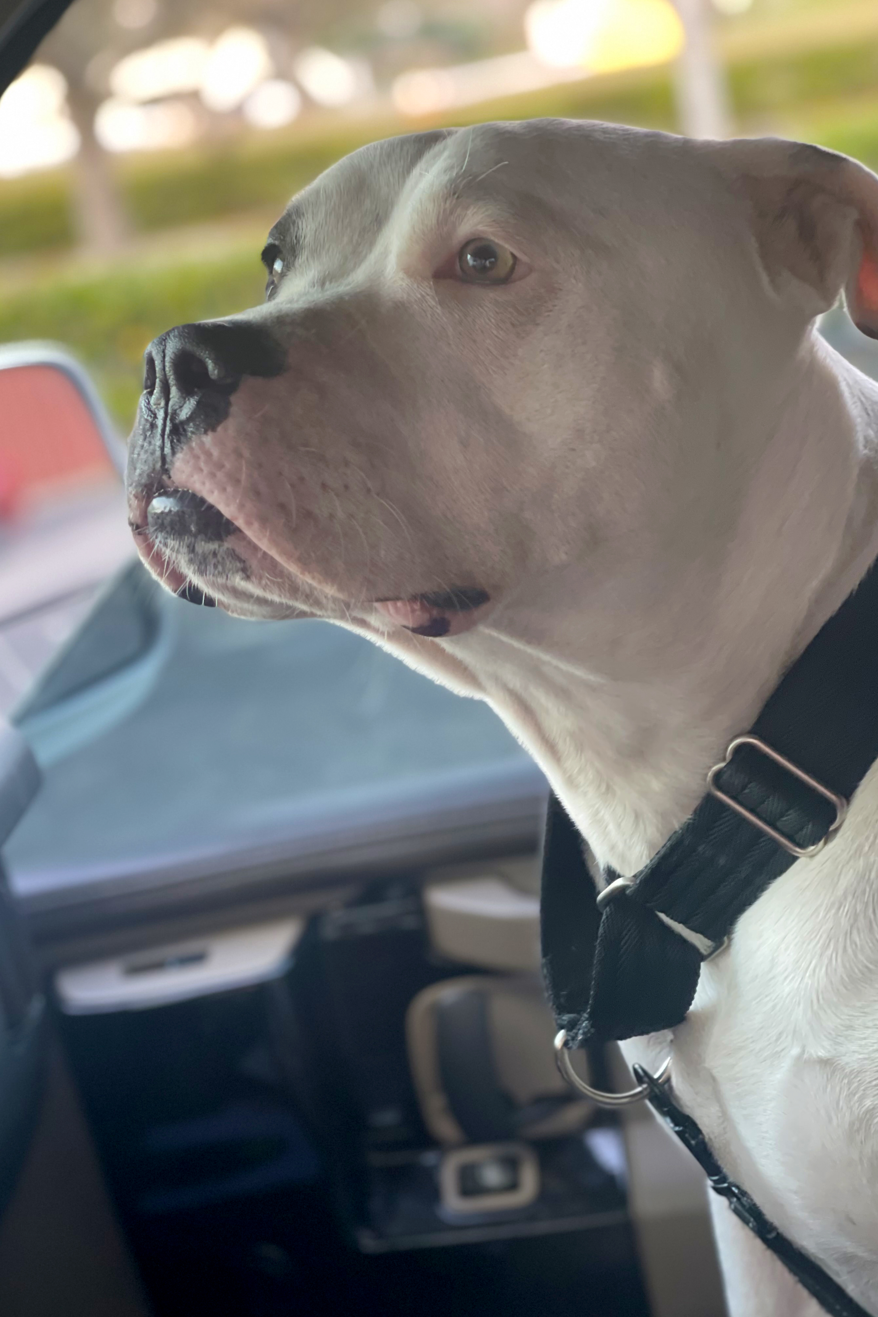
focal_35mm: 67
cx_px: 433
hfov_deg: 20.3
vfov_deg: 30.1
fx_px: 2451
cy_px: 657
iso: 160
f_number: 2.2
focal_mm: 7.5
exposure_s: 1/60
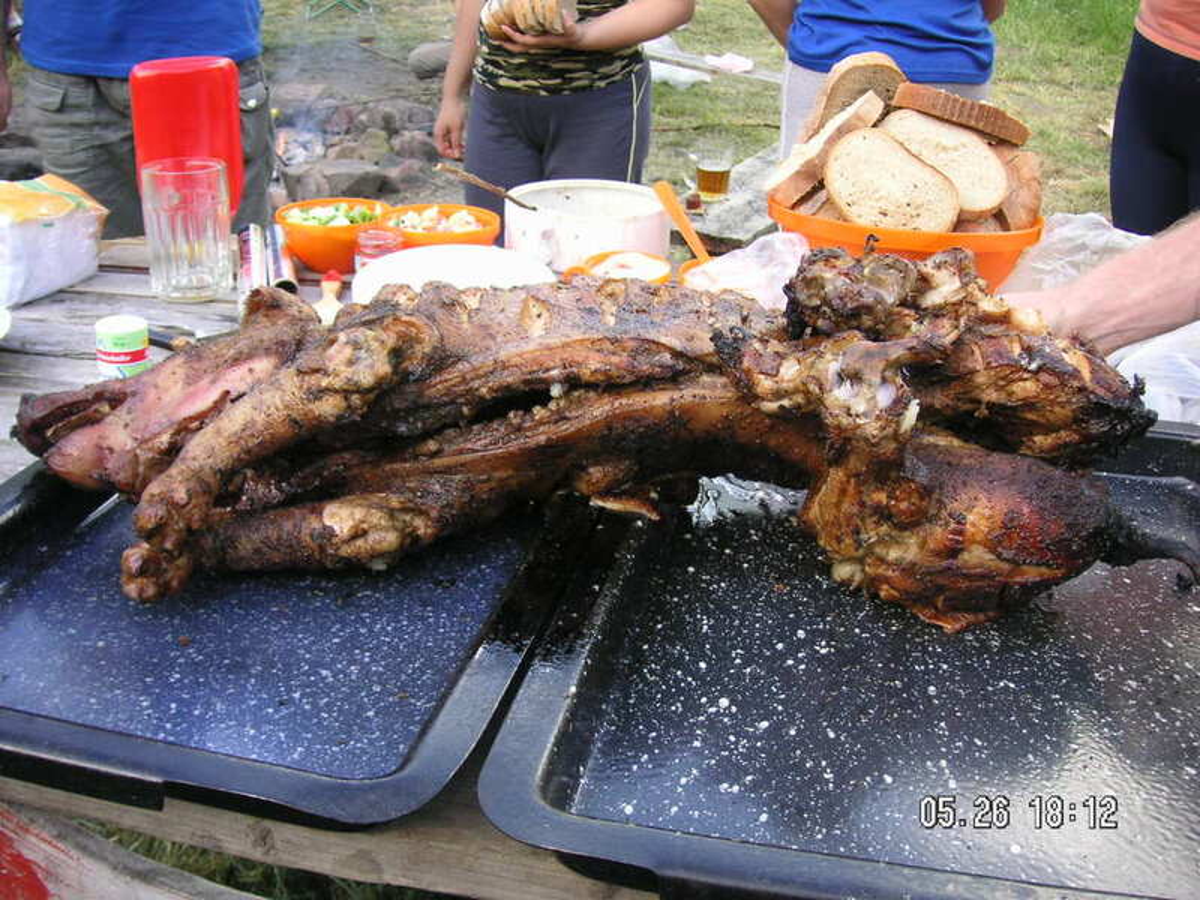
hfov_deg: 50.1
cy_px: 450
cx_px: 600
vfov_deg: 38.7
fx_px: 1283
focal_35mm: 37
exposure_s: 1/90
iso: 50
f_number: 2.8
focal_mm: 6.1
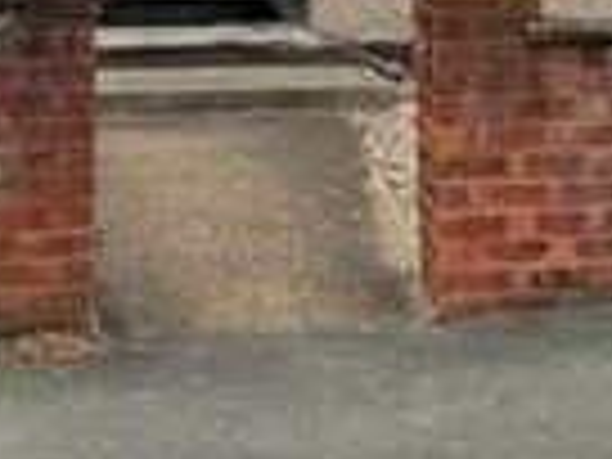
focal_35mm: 134
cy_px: -682
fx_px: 2369
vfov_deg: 9.7
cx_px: 279
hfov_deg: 14.7
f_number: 1.6
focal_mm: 4.2
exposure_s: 1/432
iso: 32
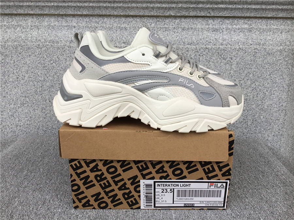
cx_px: 147
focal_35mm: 31
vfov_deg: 45.4
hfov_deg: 58.4
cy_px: 110
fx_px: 263
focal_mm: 3.3
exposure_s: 1/228
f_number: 2.4
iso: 25
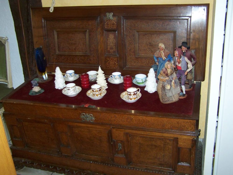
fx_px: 256
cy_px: 88
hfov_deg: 49.0
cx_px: 116
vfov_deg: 37.7
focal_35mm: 38
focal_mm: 6.3
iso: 200
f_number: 2.8
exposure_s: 1/30
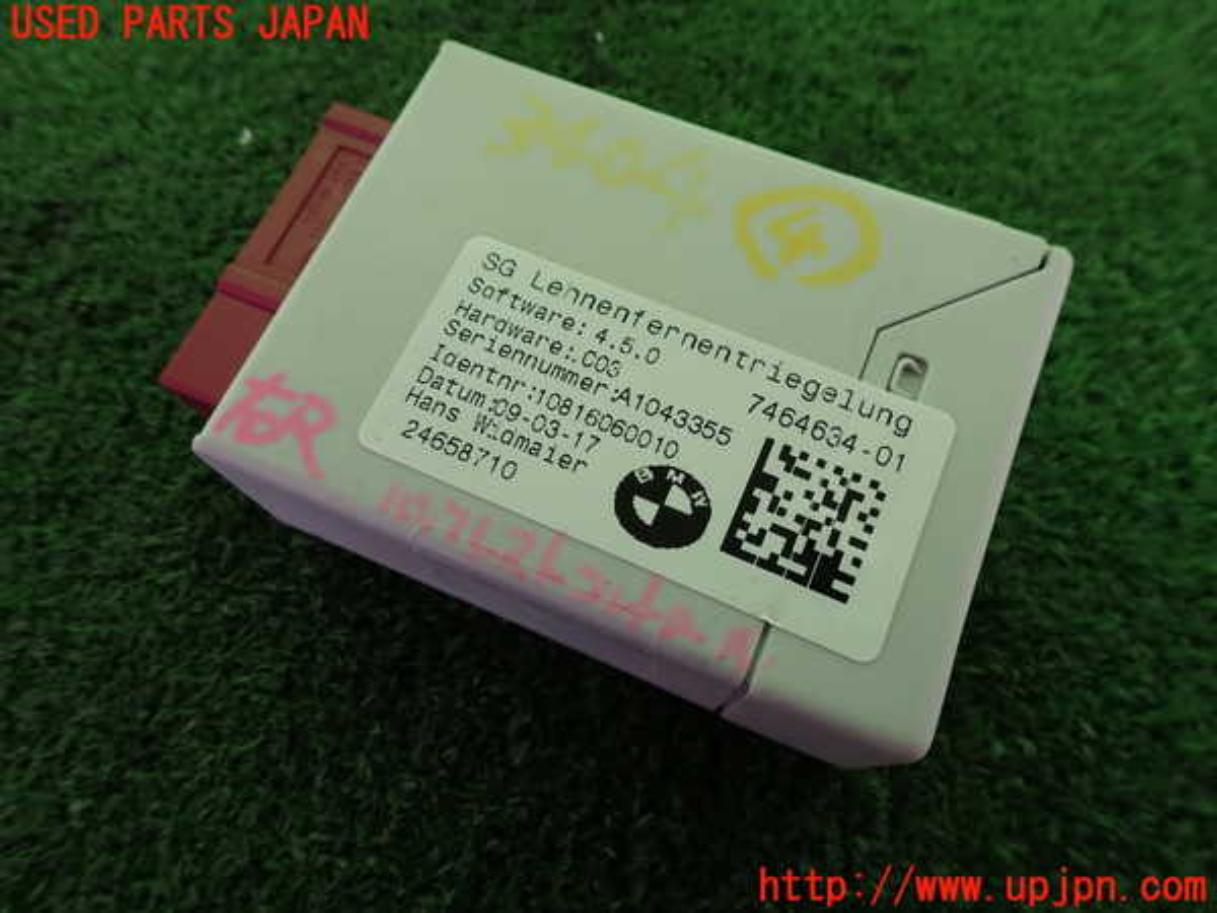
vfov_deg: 54.9
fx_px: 879
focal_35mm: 25
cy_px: 456
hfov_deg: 69.4
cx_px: 608
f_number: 2.8
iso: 100
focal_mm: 4.5
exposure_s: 1/160
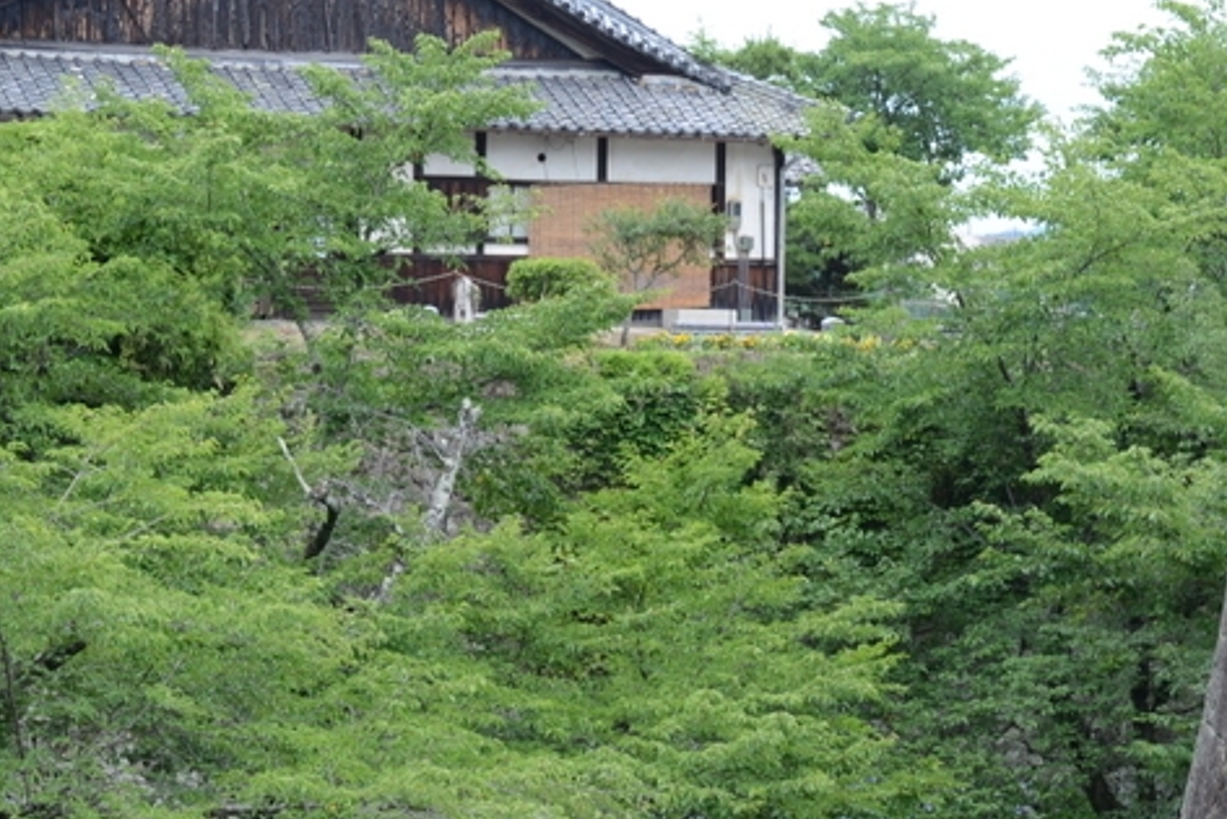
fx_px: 4330
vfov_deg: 10.8
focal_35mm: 127
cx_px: 788
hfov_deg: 16.1
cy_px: 690
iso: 100
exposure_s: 1/100
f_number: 8
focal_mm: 50
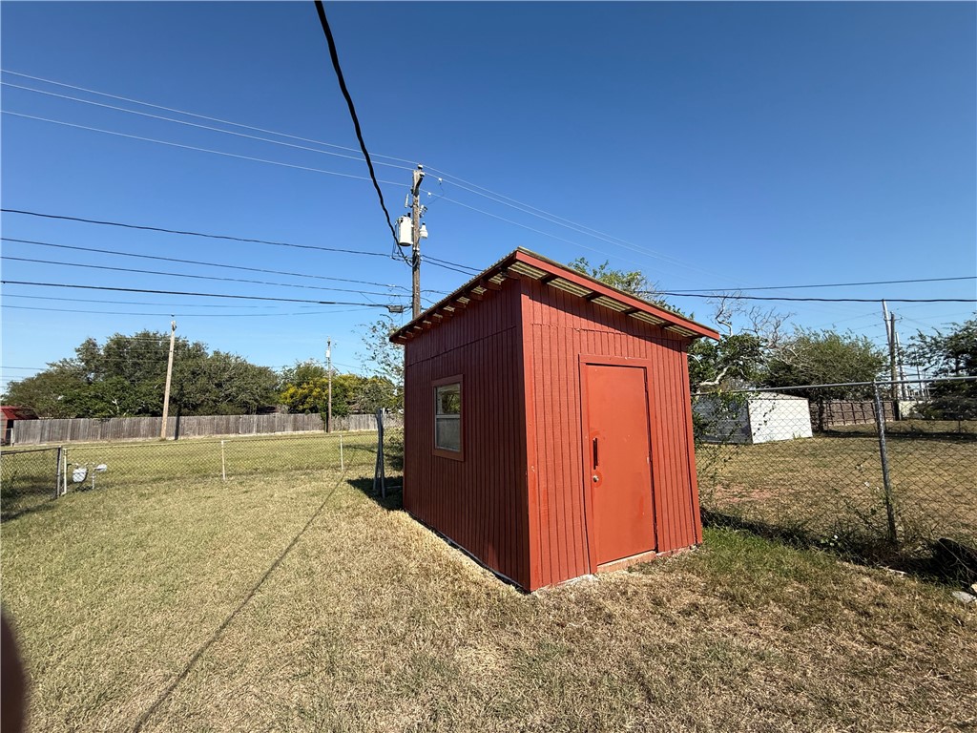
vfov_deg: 85.7
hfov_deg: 102.1
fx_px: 395
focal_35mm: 14
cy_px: 366
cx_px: 488
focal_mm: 2.22
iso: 50
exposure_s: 1/1534
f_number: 2.2
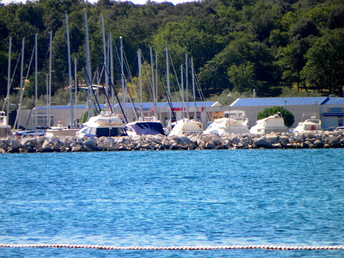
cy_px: 129
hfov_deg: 2.9
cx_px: 172
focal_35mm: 676
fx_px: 6718
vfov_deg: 2.2
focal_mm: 119.6
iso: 80
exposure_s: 1/320
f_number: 5
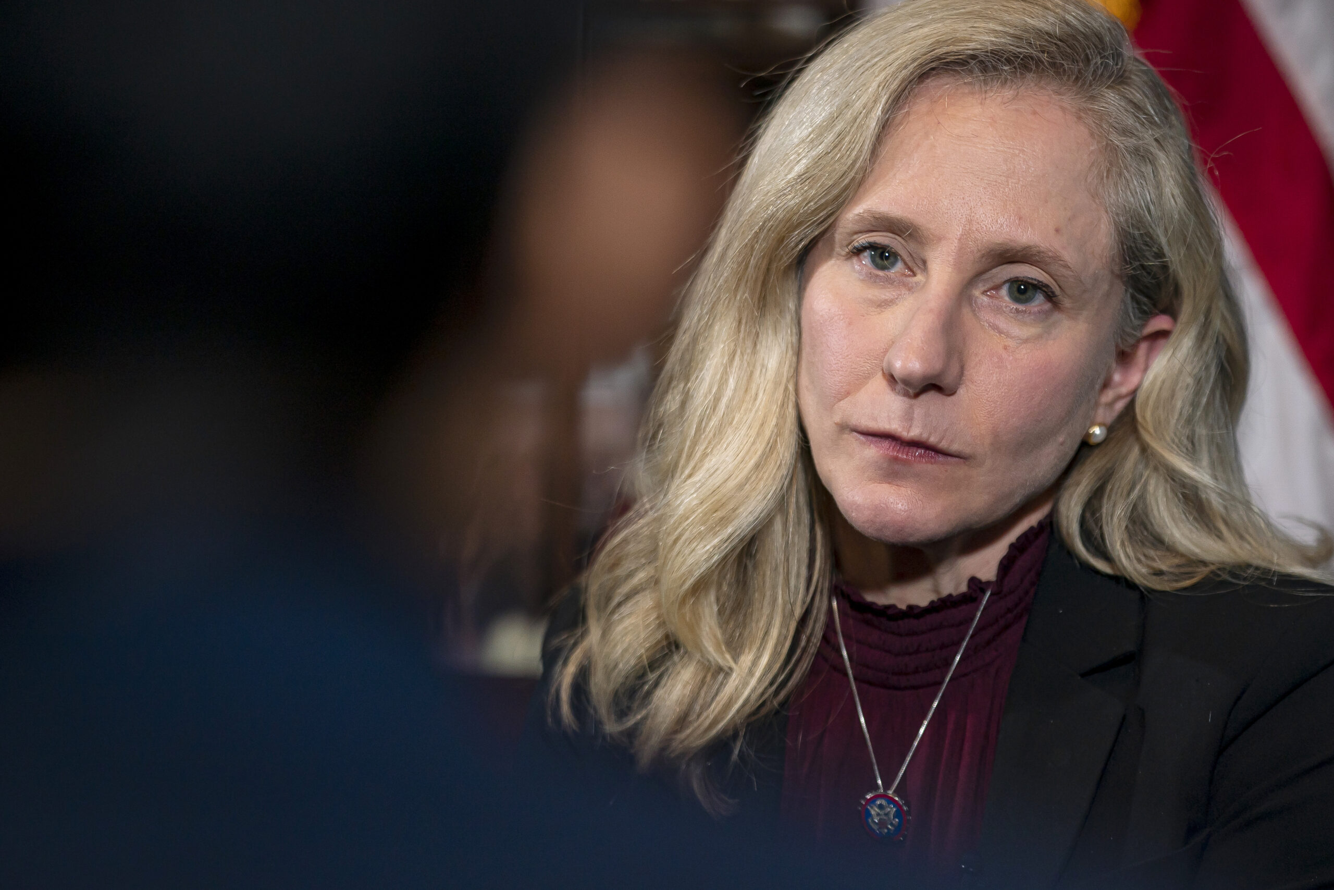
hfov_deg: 10.2
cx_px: 667
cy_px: 445
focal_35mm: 202
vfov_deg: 6.8
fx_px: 7485
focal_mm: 135
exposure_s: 1/250
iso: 250
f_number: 1.8
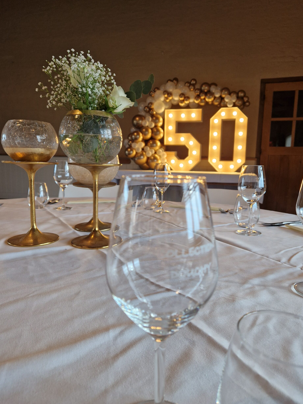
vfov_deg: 71.6
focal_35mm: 24
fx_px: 280
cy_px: 199
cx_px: 155
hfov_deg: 56.8
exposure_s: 1/100
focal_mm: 5.4
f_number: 1.8
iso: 125
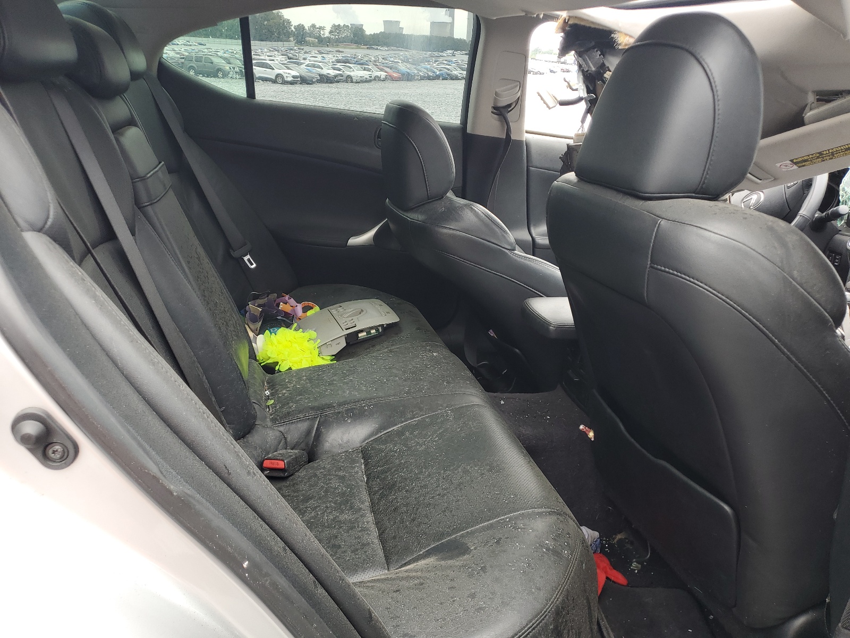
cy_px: 319
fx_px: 638
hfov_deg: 67.3
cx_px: 425
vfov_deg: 53.1
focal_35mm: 26
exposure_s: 1/192
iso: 50
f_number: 1.5
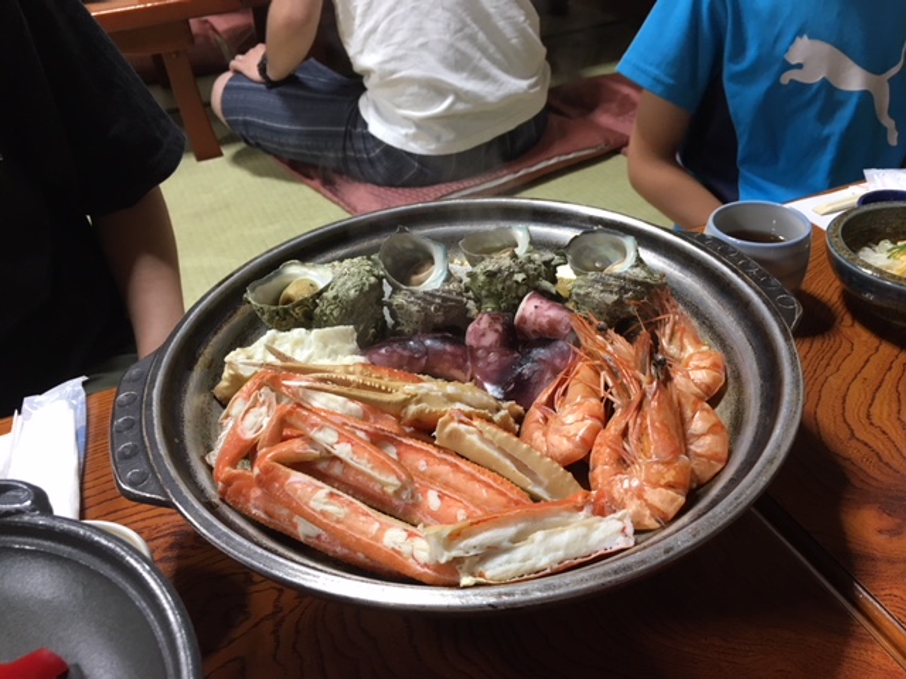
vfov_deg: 48.2
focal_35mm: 29
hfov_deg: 61.7
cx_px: 453
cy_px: 340
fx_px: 759
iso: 80
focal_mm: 4.15
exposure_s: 1/30
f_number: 2.2
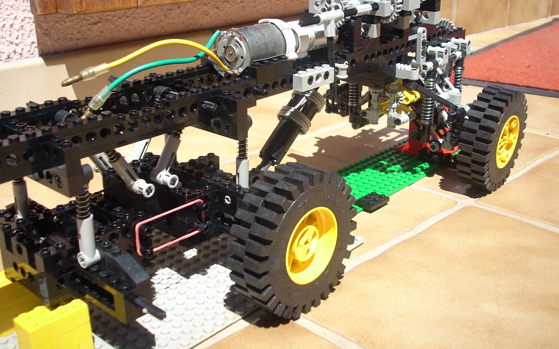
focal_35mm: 40
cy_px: 137
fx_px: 609
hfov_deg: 49.3
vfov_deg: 31.9
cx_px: 277
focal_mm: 6.2
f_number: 5.6
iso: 64
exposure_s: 1/177
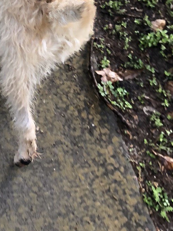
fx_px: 560
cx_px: -64
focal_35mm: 84
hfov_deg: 16.4
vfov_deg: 22.4
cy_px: -3
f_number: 1.8
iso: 40
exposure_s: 1/120
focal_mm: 3.99
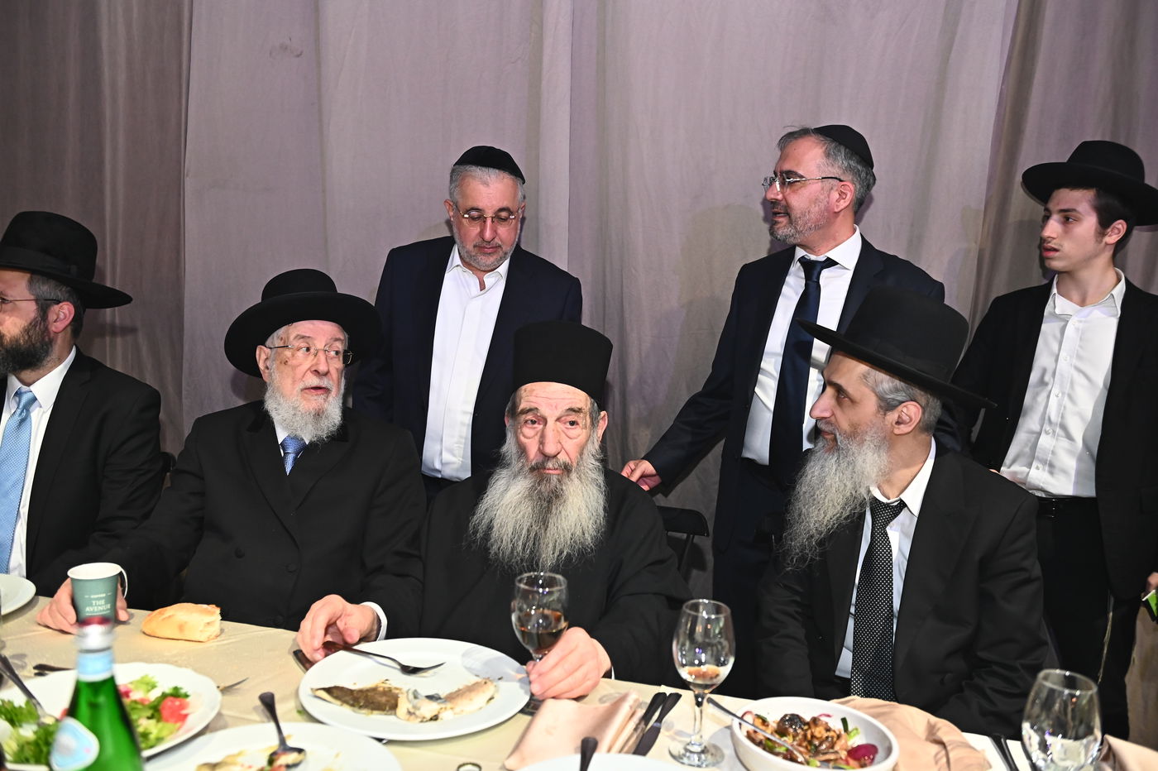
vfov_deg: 42.3
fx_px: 997
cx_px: 579
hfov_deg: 60.3
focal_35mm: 31
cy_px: 386
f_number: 3.5
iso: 2500
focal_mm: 31
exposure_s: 1/200
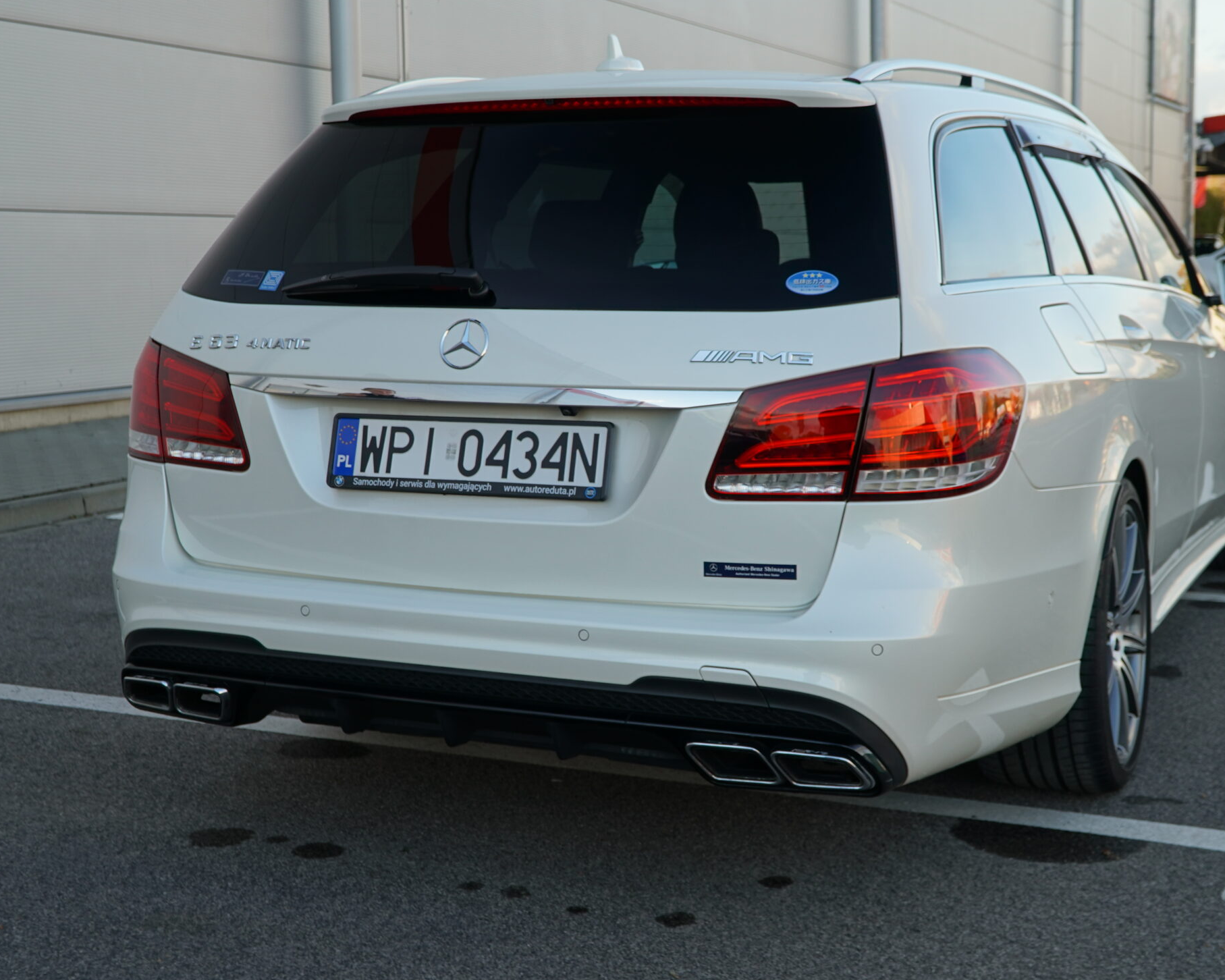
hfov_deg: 40.6
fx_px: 1655
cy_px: 459
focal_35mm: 46
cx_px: 641
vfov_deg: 33.0
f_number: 4.5
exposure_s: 1/80
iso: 100
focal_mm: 23
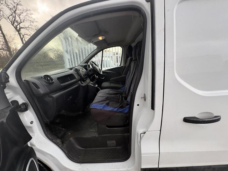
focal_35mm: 14
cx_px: 114
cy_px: 86
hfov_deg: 102.1
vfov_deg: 85.7
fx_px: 92
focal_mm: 2.22
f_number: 2.2
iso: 200
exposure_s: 1/99
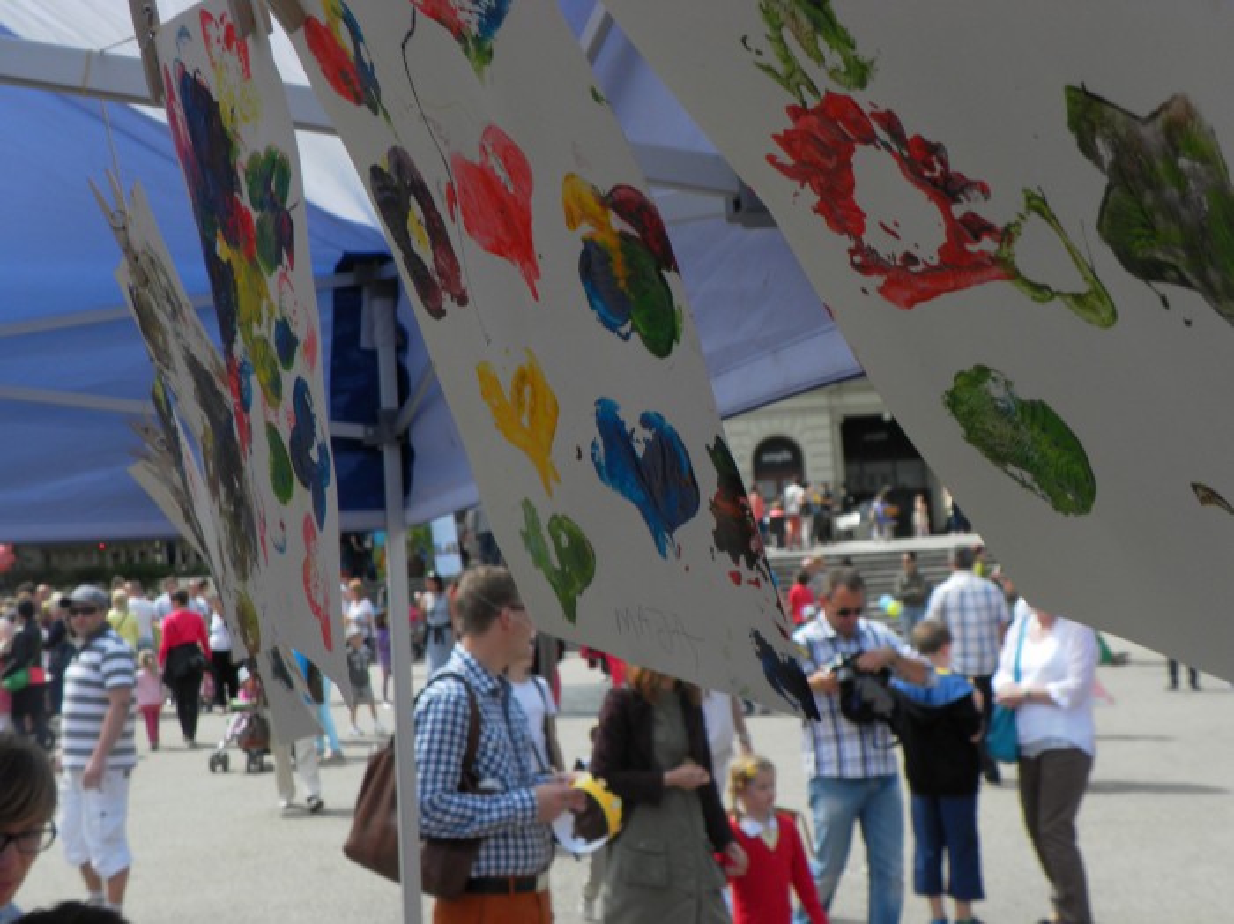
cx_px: 617
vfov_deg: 31.5
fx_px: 1639
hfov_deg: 41.3
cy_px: 462
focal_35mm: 46
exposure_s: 1/320
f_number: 4
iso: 80
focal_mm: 8.2
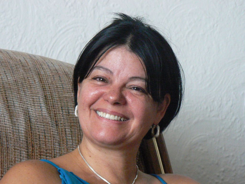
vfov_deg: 7.2
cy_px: 92
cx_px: 122
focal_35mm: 205
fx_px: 1451
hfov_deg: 9.7
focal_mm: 34.2
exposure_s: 1/30
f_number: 4
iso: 400
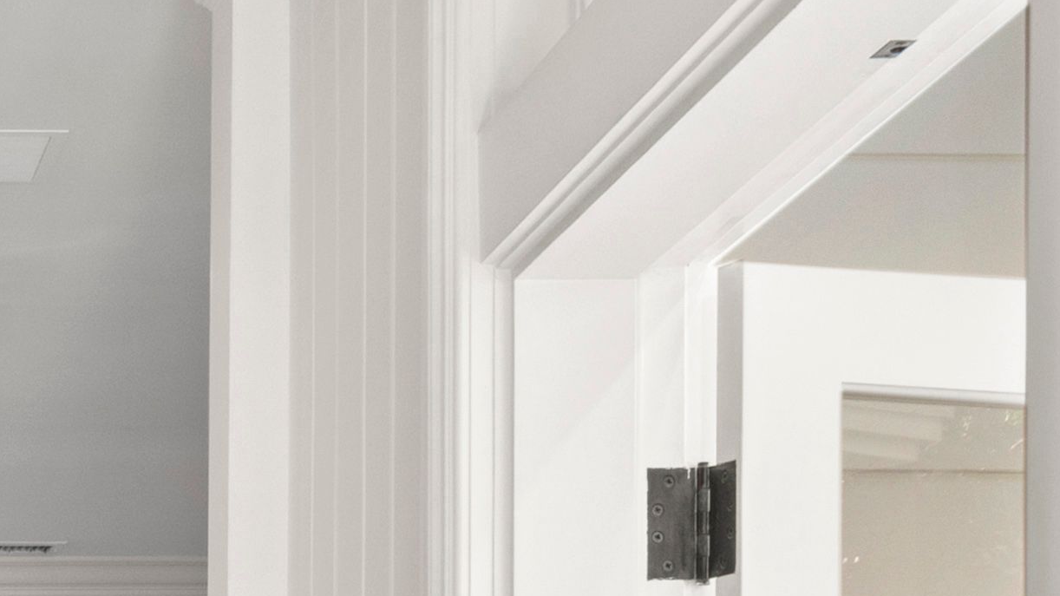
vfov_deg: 7.5
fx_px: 4356
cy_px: 1190
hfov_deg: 13.0
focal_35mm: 155
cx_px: -632
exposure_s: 1/10
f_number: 8
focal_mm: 19
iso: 200
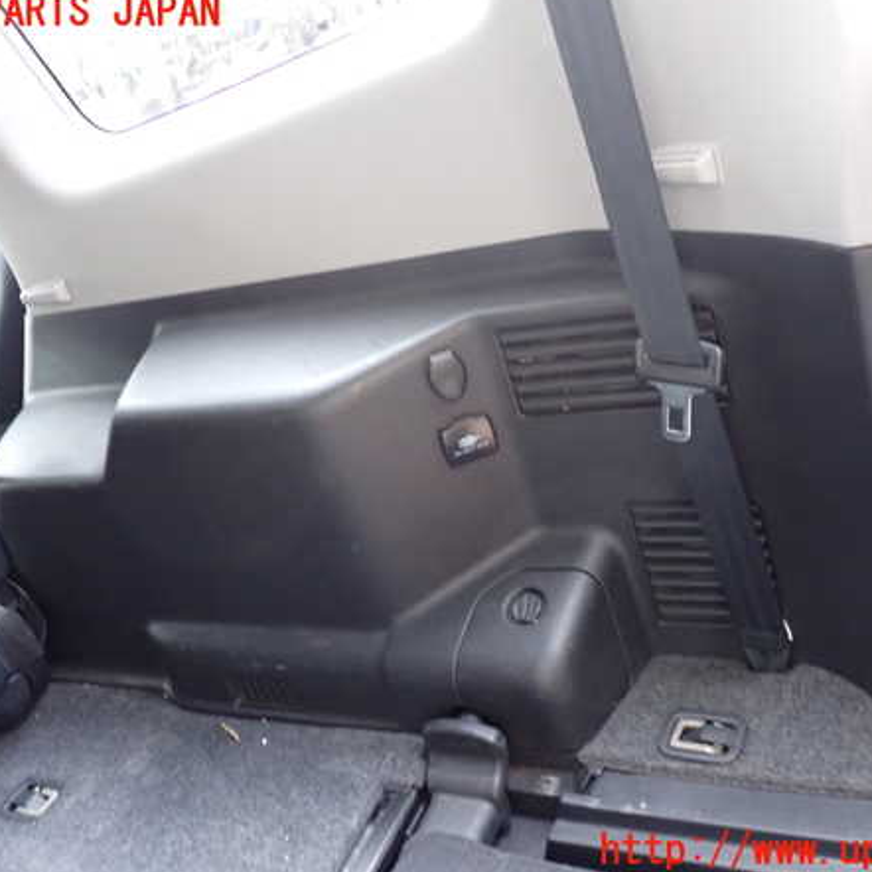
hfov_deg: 46.0
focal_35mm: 36
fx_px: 1026
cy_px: 432
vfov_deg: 46.0
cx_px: 454
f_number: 2.3
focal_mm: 5.4
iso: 800
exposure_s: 1/30
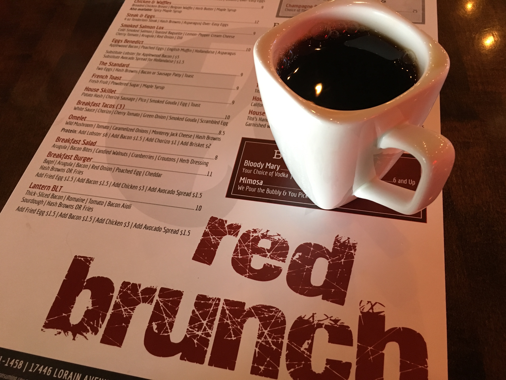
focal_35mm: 29
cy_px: 190
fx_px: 424
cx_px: 253
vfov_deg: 48.2
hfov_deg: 61.7
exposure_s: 1/15
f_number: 2.2
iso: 200
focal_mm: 4.15
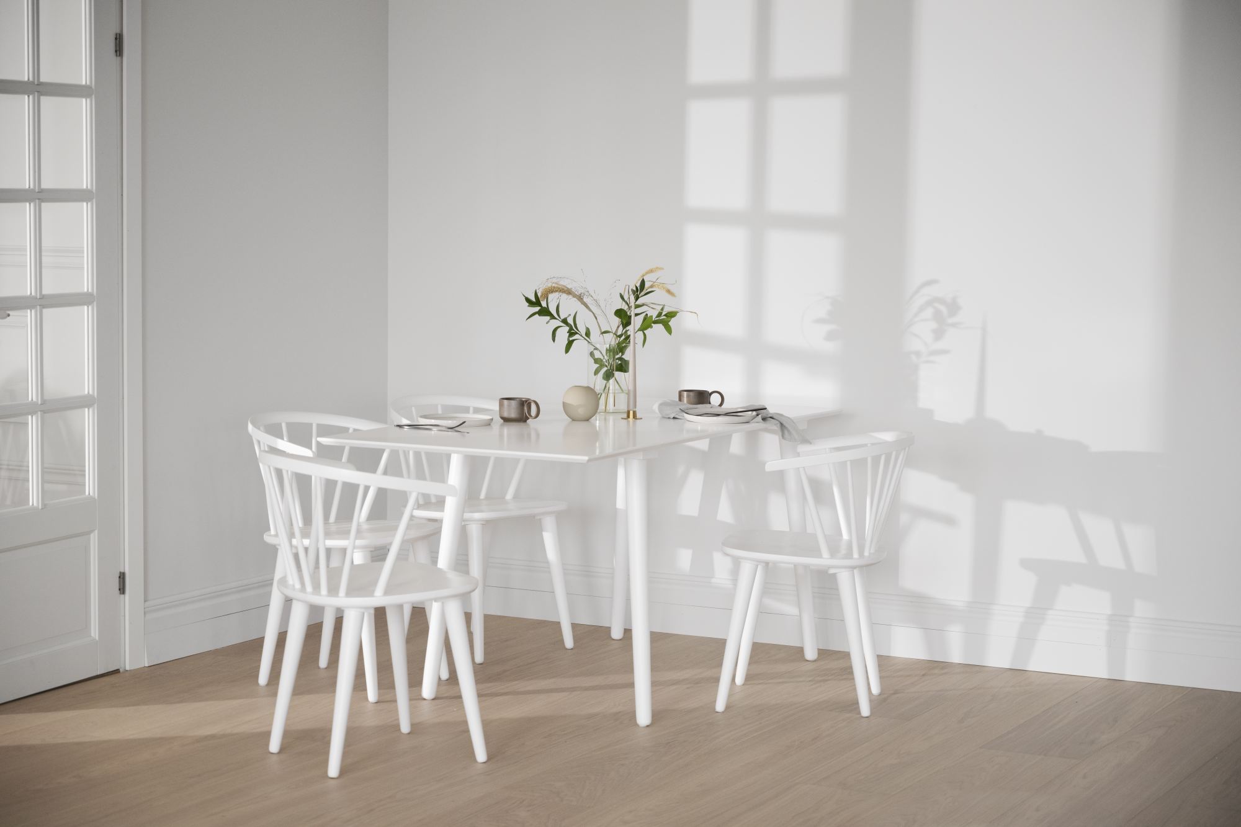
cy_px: 414
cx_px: 620
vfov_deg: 19.5
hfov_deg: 28.8
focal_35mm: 70
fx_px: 2413
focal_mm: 70
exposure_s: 1/30
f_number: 4
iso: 1000
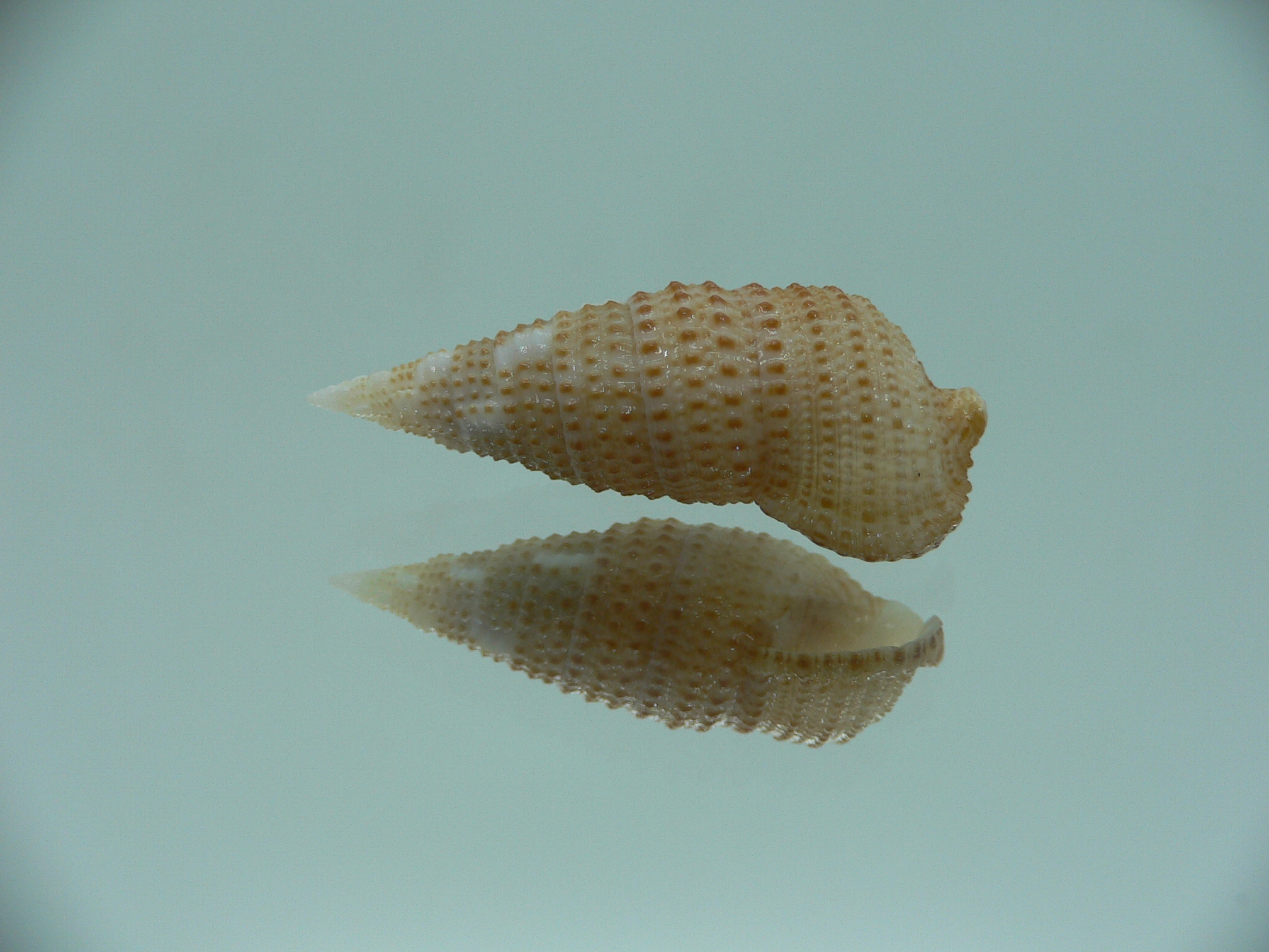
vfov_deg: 40.7
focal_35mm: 35
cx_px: 634
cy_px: 476
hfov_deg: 52.6
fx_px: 1283
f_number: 2.8
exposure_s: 1/60
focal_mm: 4.6
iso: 80
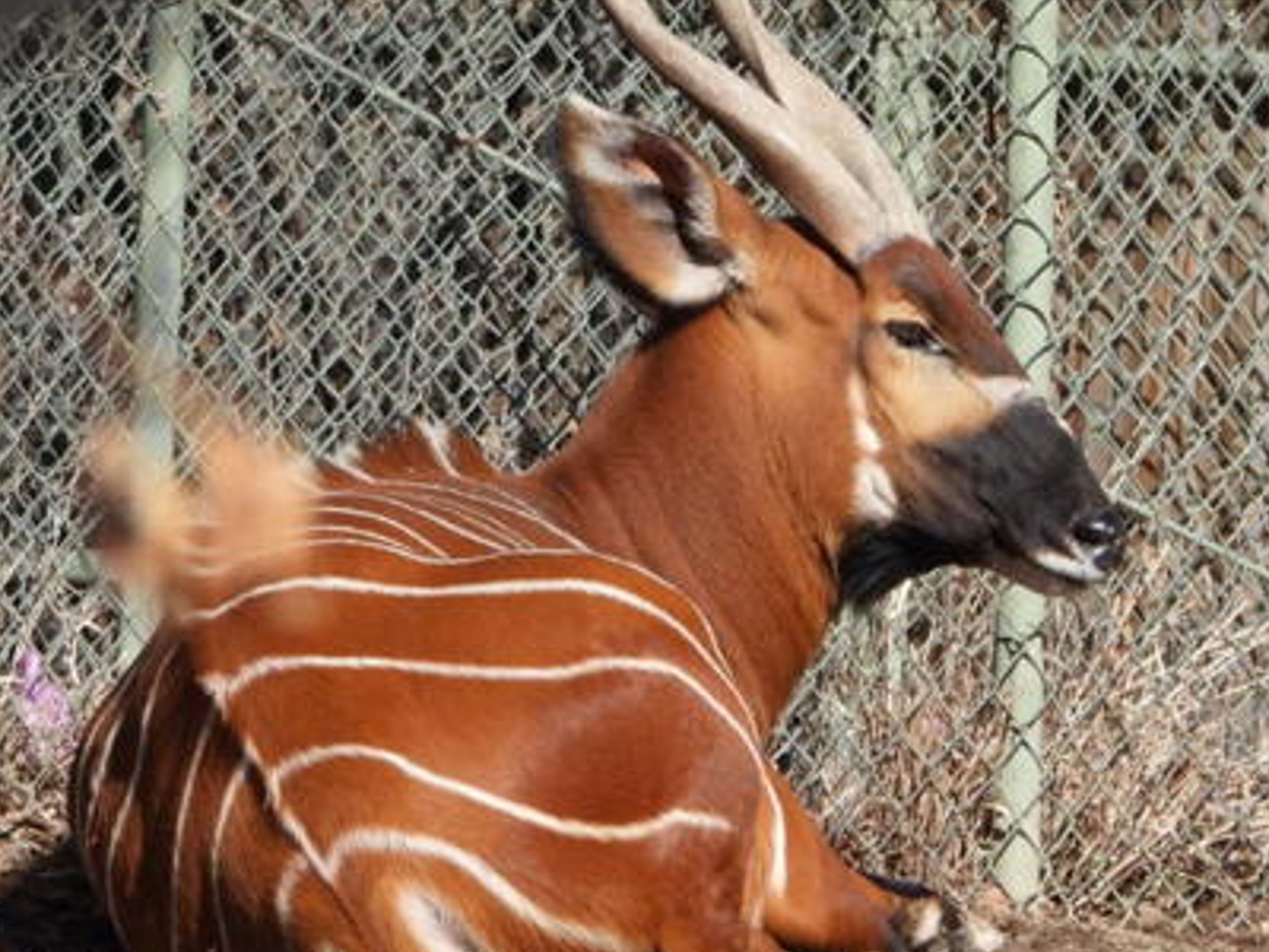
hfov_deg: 1.4
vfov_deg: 1.1
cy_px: 428
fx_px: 51323
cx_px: 688
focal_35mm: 1400
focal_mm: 126
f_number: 5
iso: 100
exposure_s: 1/500
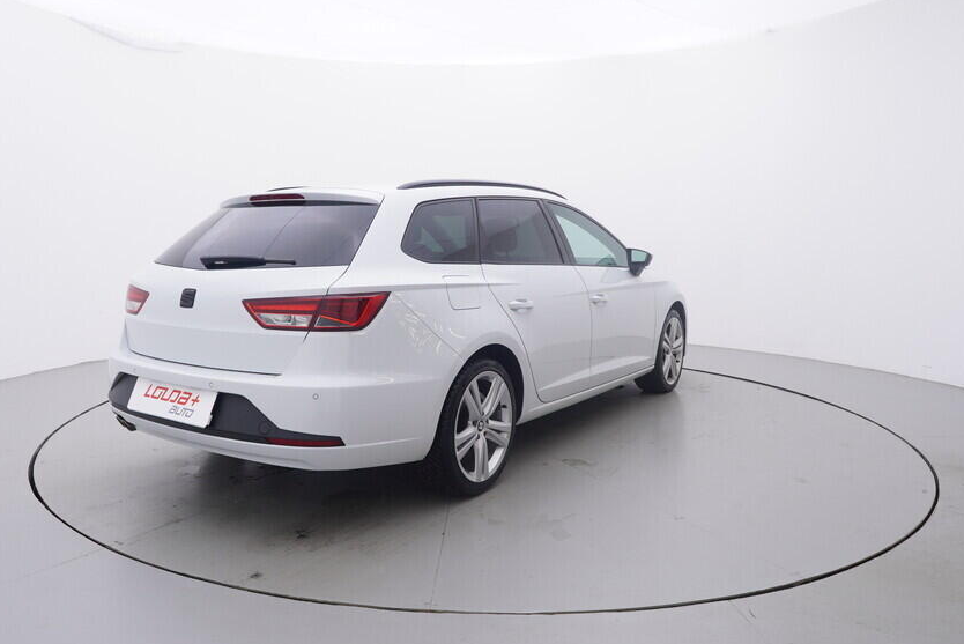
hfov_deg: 65.9
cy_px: 317
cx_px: 414
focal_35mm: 28
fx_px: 740
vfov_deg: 47.0
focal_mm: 15
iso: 200
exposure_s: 1/80
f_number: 5
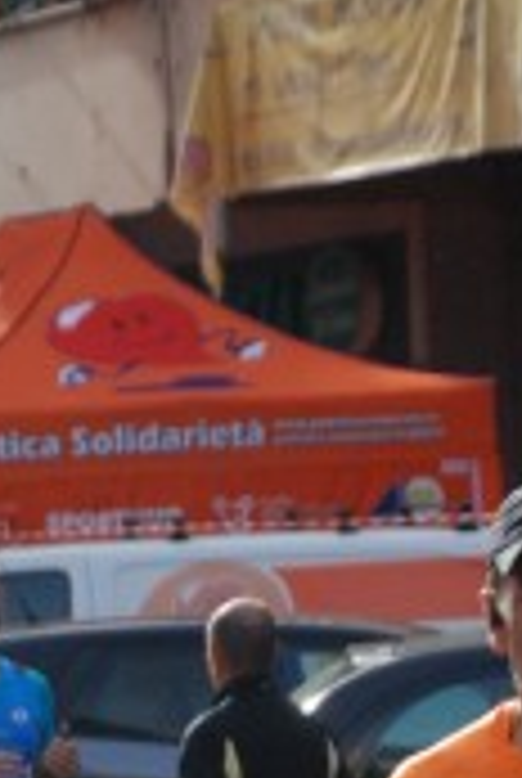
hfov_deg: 4.0
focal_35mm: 343
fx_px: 7430
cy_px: 1264
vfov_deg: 5.9
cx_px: 592
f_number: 5.3
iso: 1000
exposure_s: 1/1250
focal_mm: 66
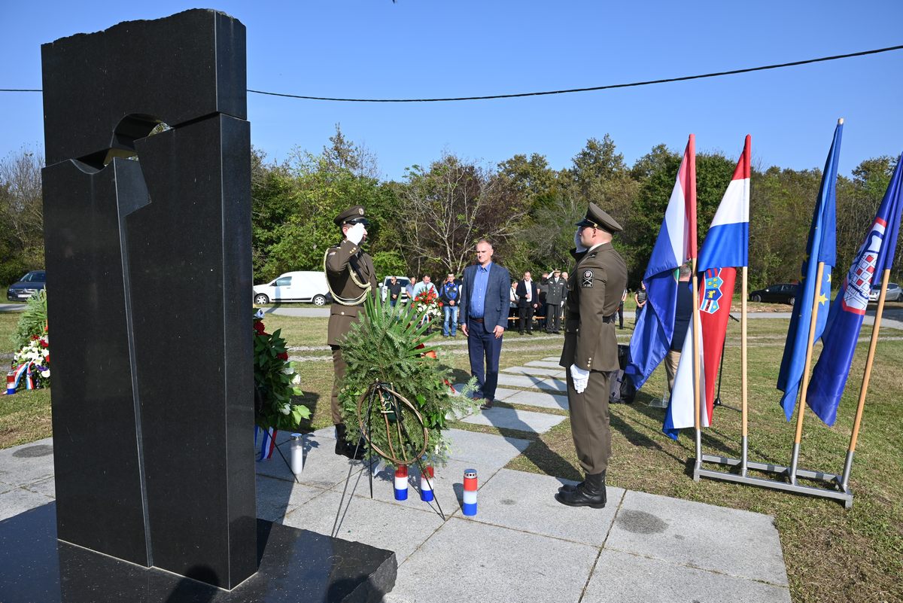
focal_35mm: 24
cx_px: 452
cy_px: 302
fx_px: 602
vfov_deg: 53.2
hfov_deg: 73.7
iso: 100
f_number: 7.1
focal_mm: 24
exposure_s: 1/400
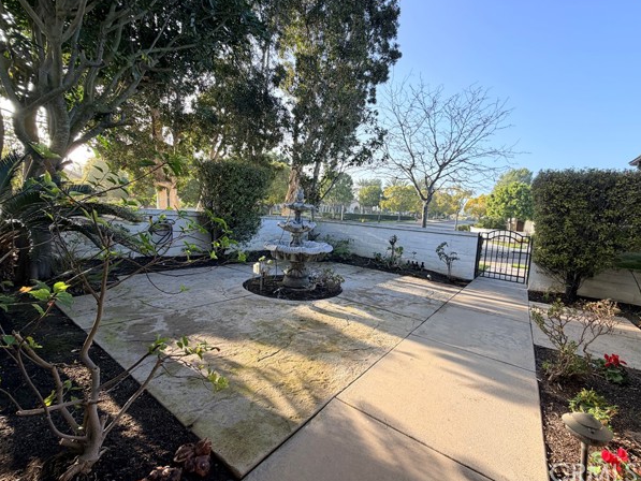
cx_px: 341
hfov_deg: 98.0
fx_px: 278
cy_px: 231
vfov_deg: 81.7
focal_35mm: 15
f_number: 2.2
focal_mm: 2.22
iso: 40
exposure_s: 1/245
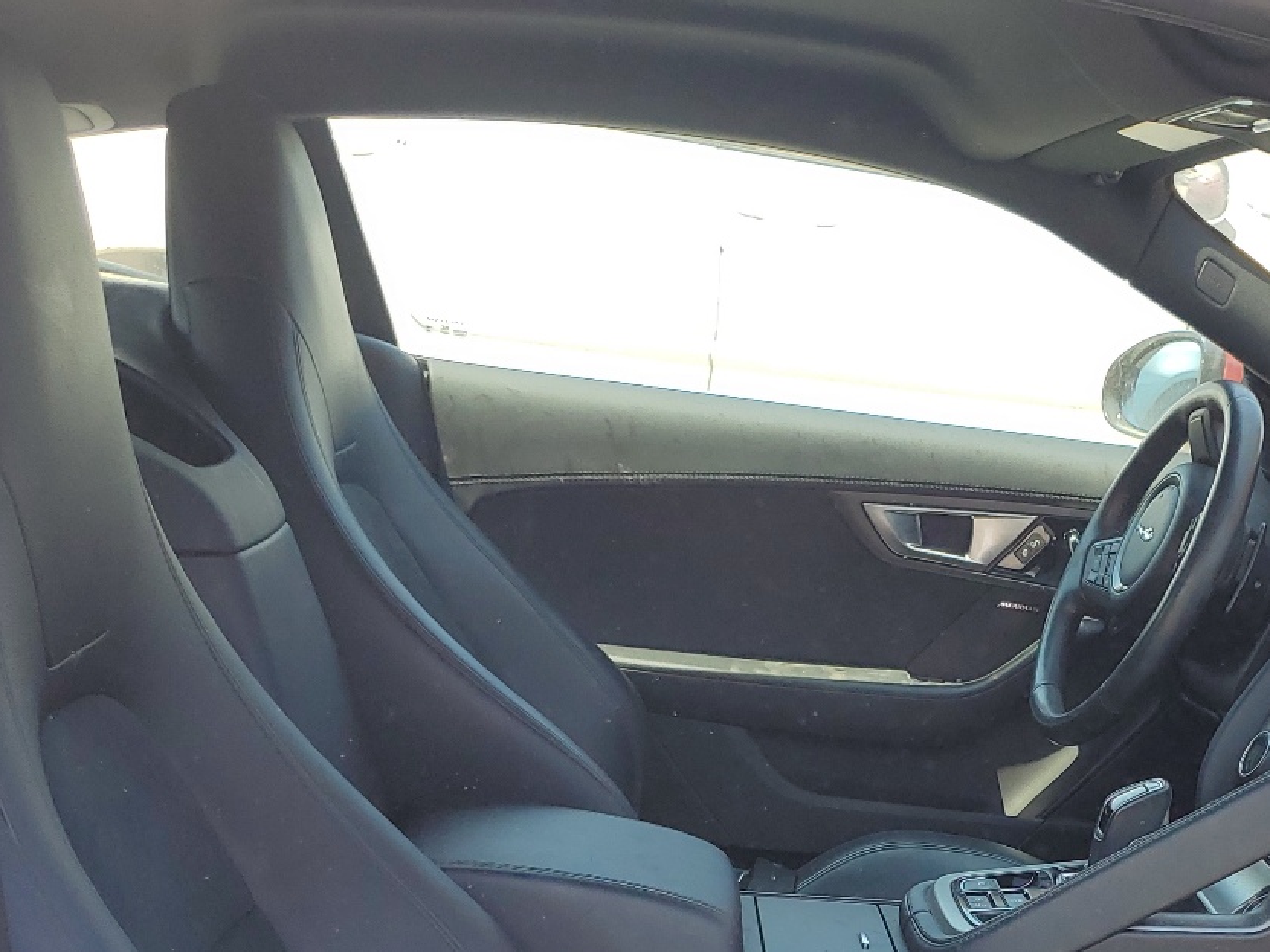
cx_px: 925
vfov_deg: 27.7
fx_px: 1834
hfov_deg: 37.4
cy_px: 906
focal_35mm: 50
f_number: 1.5
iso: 50
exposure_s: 1/625
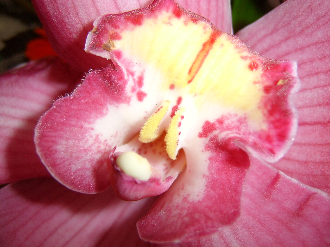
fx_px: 296
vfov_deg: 45.4
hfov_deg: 58.4
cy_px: 124
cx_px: 165
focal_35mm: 31
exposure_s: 1/30
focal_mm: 8.13
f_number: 2.7
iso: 141
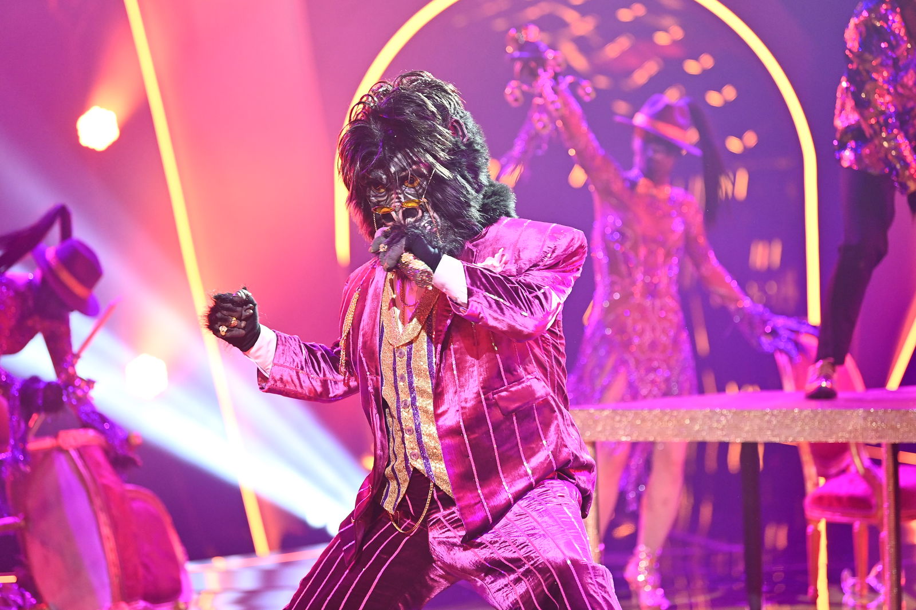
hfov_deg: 15.2
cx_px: 458
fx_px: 3434
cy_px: 305
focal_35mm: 135
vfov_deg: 10.2
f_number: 2.8
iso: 3200
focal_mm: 135
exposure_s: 1/500
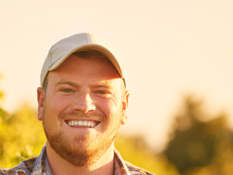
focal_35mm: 346
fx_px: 2329
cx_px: 65
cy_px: 171
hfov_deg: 5.7
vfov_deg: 4.3
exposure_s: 1/320
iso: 100
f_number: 2.8
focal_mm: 122
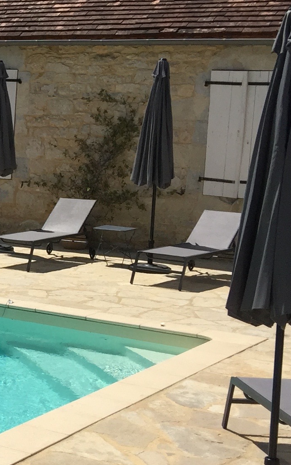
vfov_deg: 23.0
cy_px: 229
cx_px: -271
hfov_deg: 12.9
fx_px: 1142
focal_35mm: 90
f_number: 2.2
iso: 32
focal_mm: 4.15
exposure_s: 1/3597
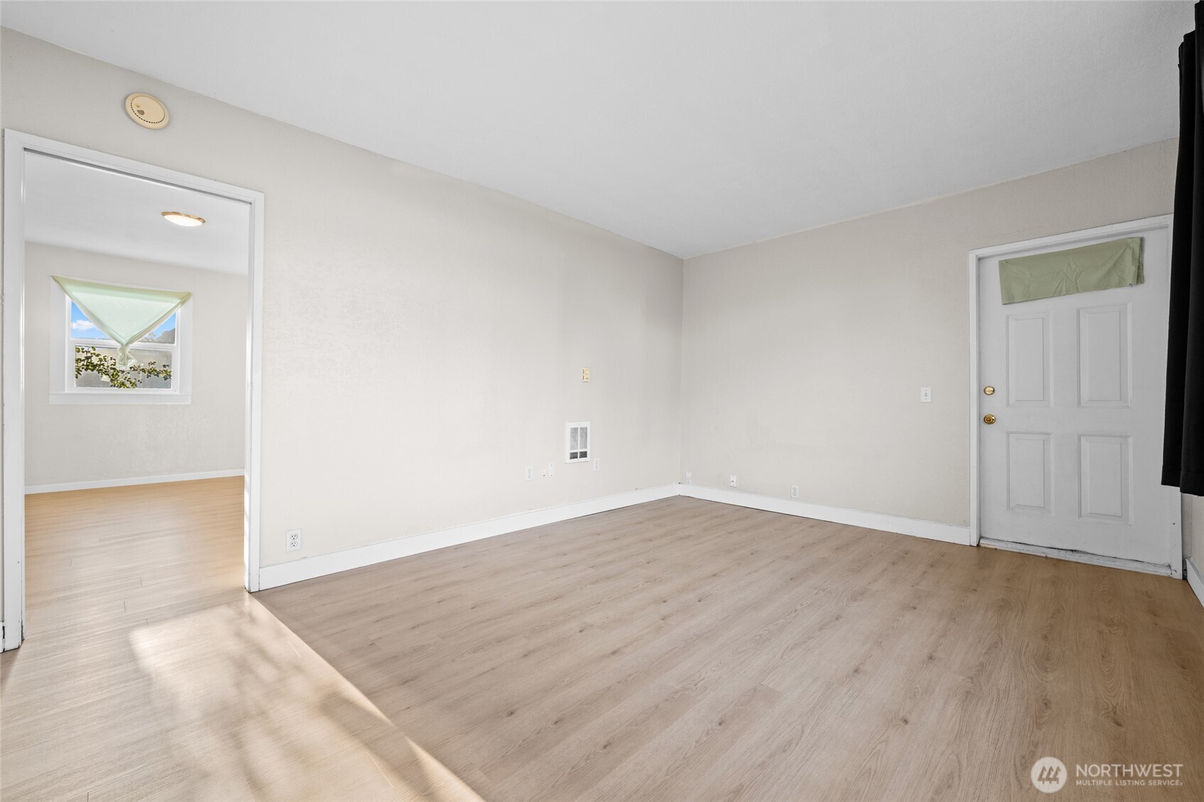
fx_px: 468
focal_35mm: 14
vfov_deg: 81.2
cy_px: 401
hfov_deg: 104.3
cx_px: 602
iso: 250
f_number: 8
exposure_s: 1/4
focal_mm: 14
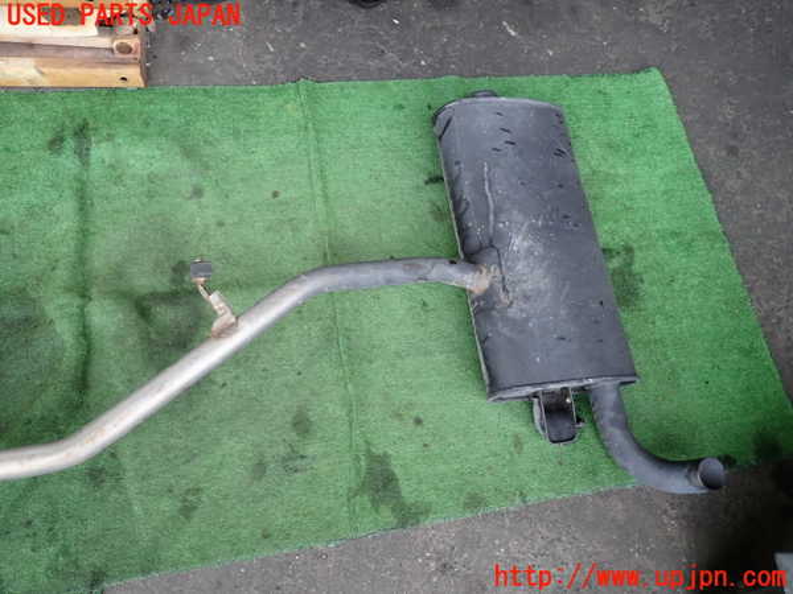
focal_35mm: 25
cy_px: 297
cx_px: 396
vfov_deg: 54.9
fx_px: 573
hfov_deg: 69.4
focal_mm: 4.5
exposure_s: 1/125
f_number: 2
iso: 200
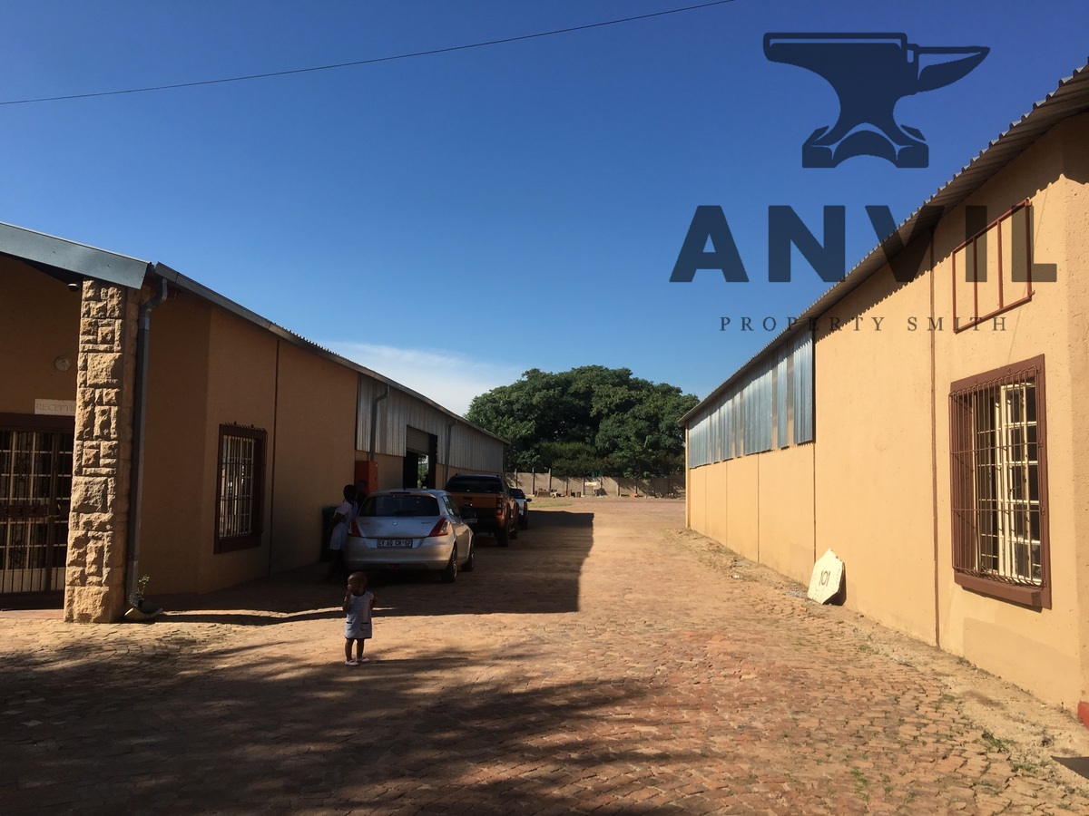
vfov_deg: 48.2
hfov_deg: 61.7
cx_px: 544
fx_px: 912
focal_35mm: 29
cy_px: 408
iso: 25
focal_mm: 4.15
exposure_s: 1/1789
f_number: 2.2
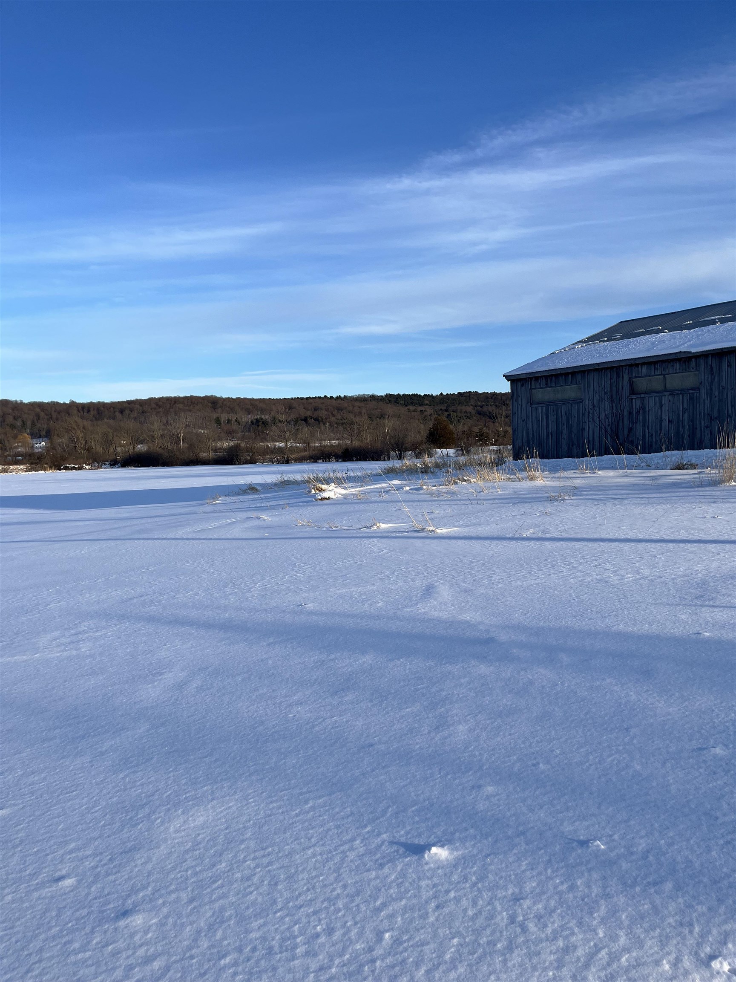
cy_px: 491
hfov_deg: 53.1
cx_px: 368
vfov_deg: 67.3
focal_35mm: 26
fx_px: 737
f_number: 1.6
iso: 50
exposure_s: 1/2632
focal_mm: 5.1
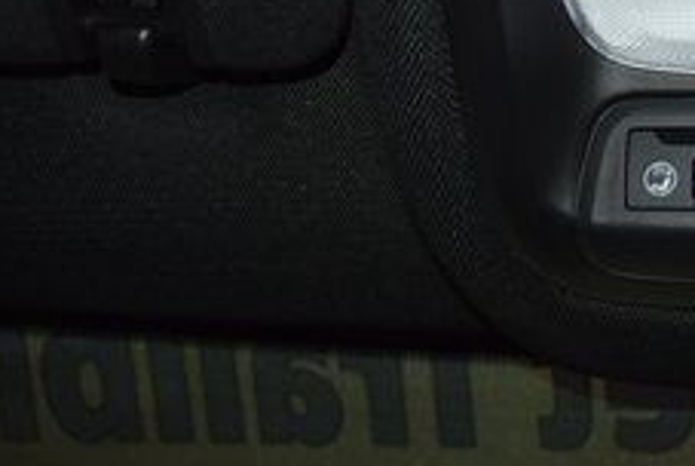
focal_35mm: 76
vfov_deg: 17.0
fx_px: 1469
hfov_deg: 23.6
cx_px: 894
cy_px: -124
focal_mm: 18
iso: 250
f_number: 3.5
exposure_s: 1/25
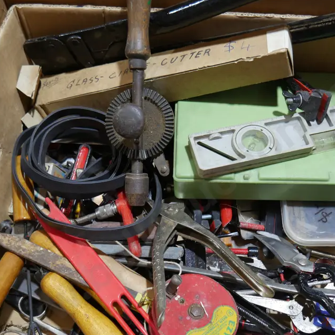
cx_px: 206
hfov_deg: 41.6
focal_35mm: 40
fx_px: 438
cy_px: 196
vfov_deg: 41.7
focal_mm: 14
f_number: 3.5
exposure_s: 1/60
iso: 250
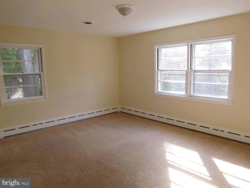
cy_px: 94
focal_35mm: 25
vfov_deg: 54.9
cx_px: 125
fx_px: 181
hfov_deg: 69.4
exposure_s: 1/80
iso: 125
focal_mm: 4.5
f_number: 3.4
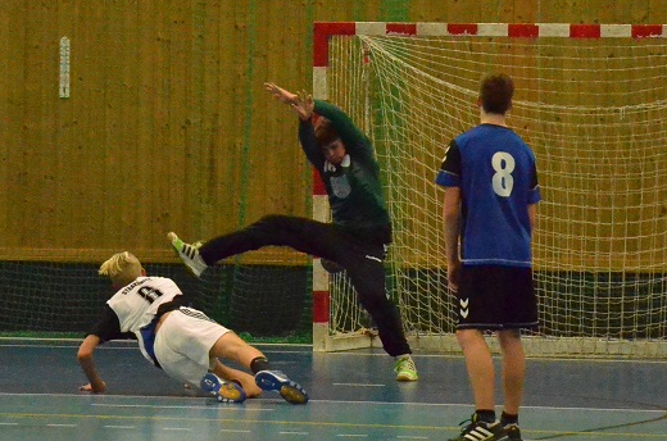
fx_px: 6712
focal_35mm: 363
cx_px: 401
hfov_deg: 5.7
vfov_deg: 3.8
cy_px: 128
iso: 6400
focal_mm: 105
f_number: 5.6
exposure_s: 1/800
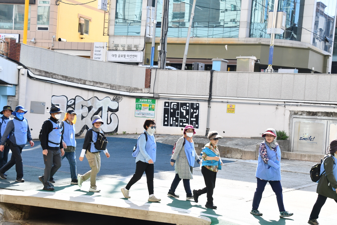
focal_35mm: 75
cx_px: 168
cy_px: 112
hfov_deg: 27.0
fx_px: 702
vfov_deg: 18.2
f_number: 10
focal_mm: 50
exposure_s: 1/400
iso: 800
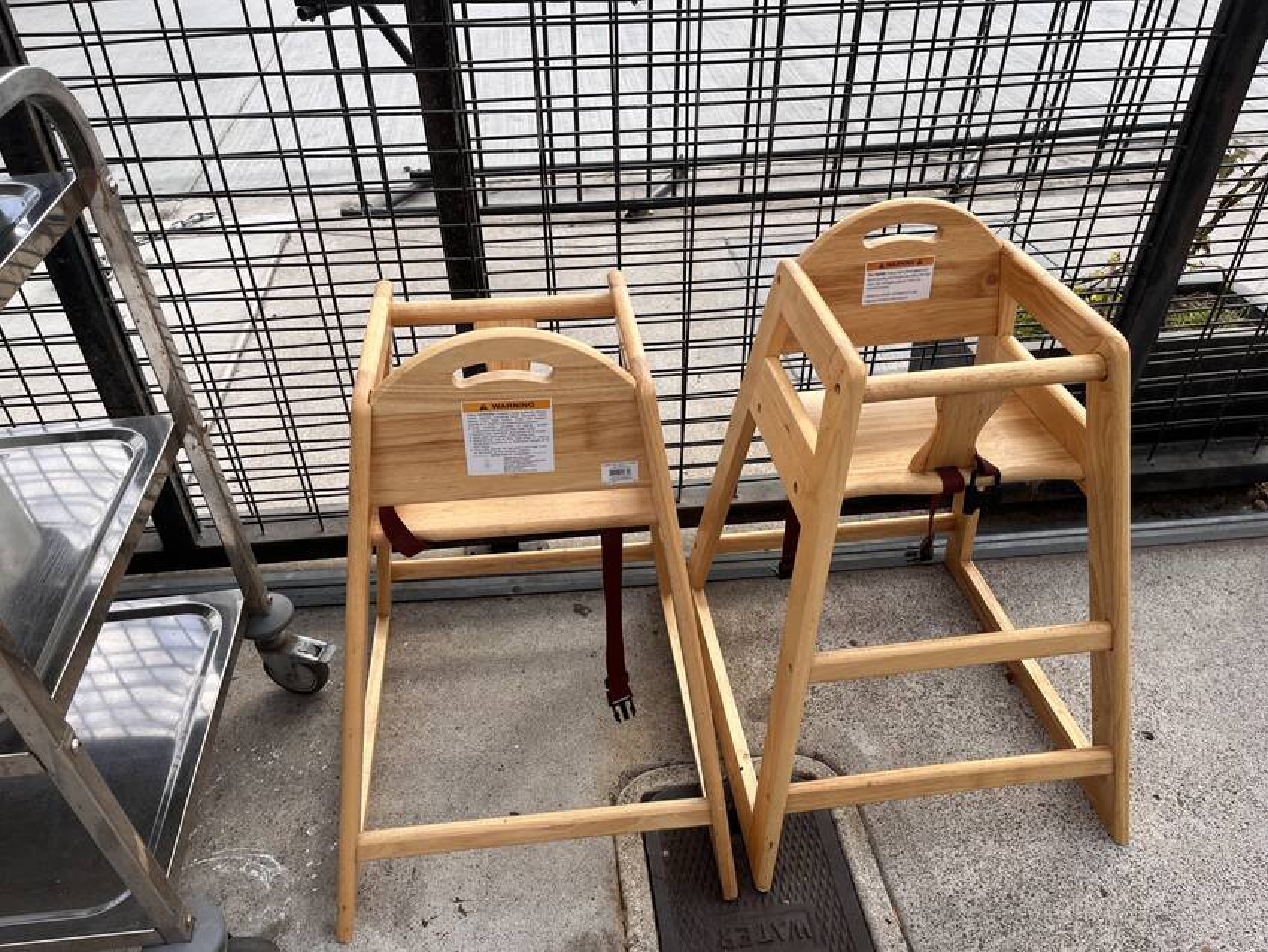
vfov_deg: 53.1
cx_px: 634
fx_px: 953
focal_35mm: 26
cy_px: 476
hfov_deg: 67.3
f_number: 1.6
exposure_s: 1/1339
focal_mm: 5.1
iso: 50
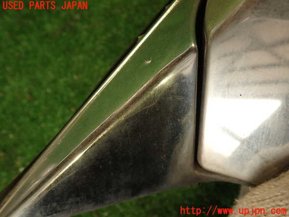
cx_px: 144
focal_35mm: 32
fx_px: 267
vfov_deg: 44.2
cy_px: 108
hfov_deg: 56.8
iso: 200
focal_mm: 5.79
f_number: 2.4
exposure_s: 1/60
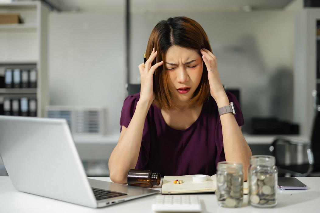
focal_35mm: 50
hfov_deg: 39.6
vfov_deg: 27.0
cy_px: 106
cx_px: 160
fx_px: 444
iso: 400
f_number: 2
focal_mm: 50
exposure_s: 1/250
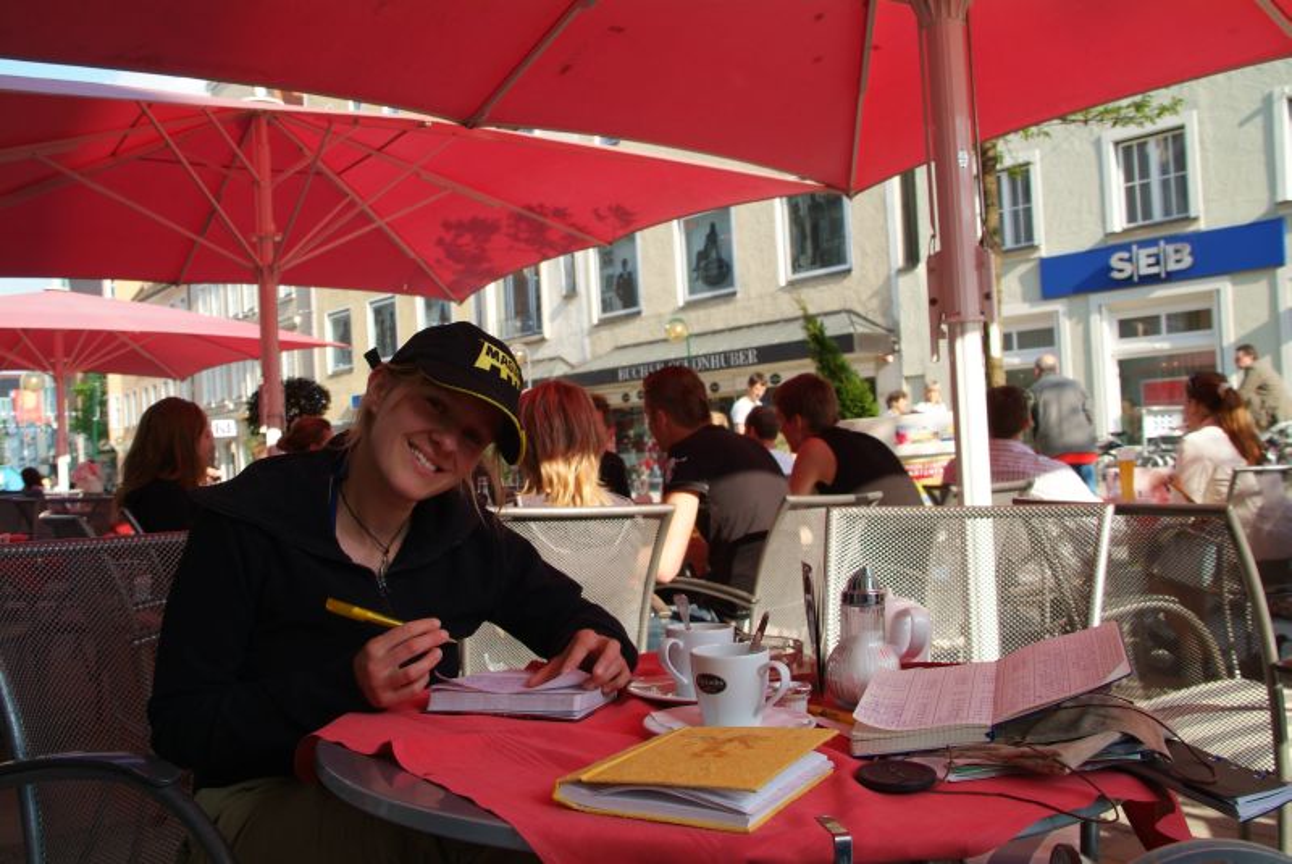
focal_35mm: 33
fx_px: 1185
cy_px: 432
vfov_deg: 40.0
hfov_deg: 57.2
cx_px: 646
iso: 200
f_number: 6.7
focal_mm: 22
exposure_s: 1/180
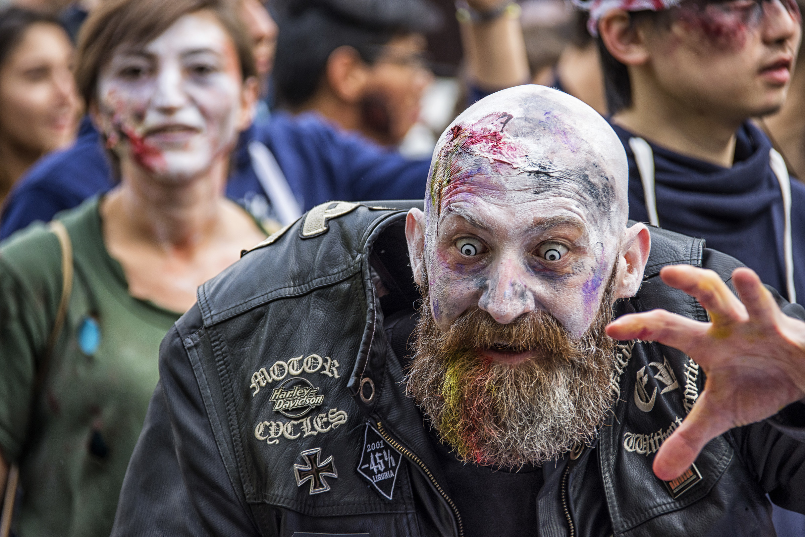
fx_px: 7379
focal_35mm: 330
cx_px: 402
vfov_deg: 4.2
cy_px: 268
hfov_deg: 6.2
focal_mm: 220
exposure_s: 1/200
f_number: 5.6
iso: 360
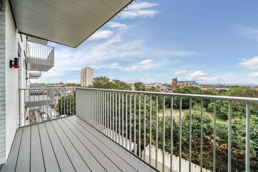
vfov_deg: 90.0
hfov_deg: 112.6
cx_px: 129
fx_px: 86
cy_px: 86
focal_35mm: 12
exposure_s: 1/80
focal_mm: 12
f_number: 8
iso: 400
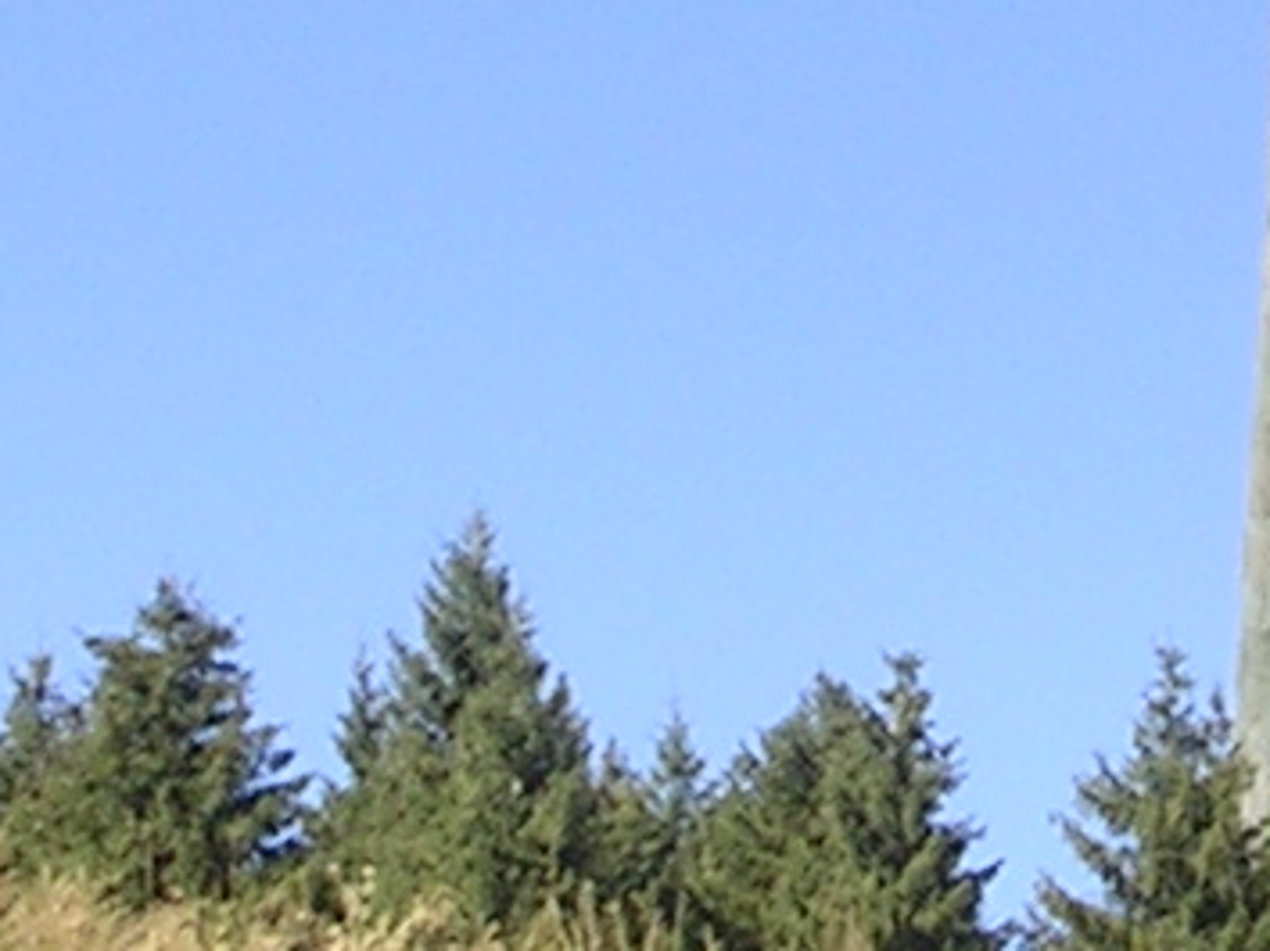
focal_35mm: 220
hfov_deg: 8.9
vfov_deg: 6.6
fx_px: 8066
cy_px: -696
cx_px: 1428
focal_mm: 5.8
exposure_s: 1/187
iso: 50
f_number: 5.6
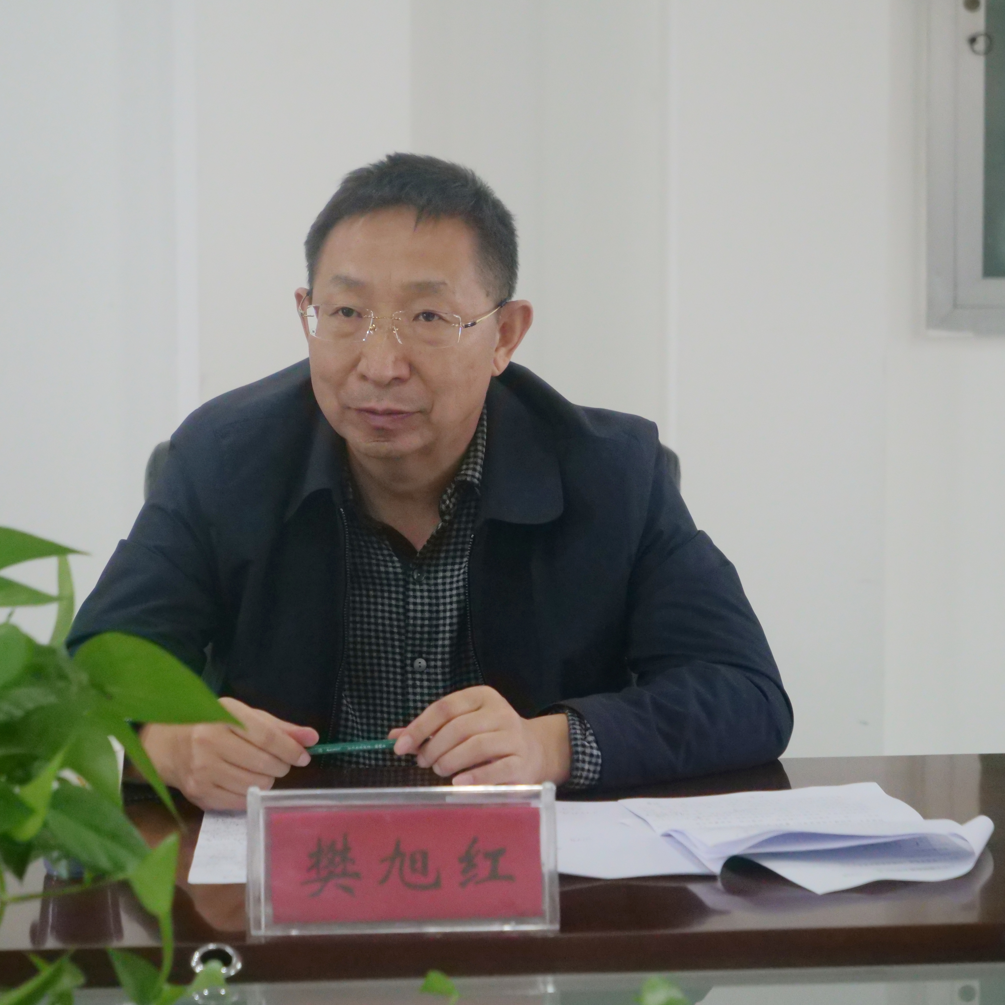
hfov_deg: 12.3
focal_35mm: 142
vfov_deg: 12.3
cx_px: 408
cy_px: 502
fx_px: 4664
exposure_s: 1/60
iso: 3200
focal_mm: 60
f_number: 4
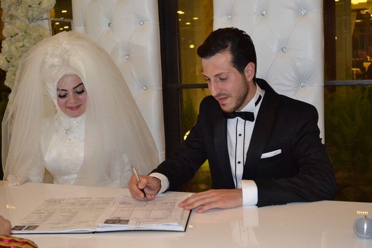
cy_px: 124
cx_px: 186
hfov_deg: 37.8
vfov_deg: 25.8
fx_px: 543
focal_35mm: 52
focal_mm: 35
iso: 3200
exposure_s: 1/60
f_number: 5
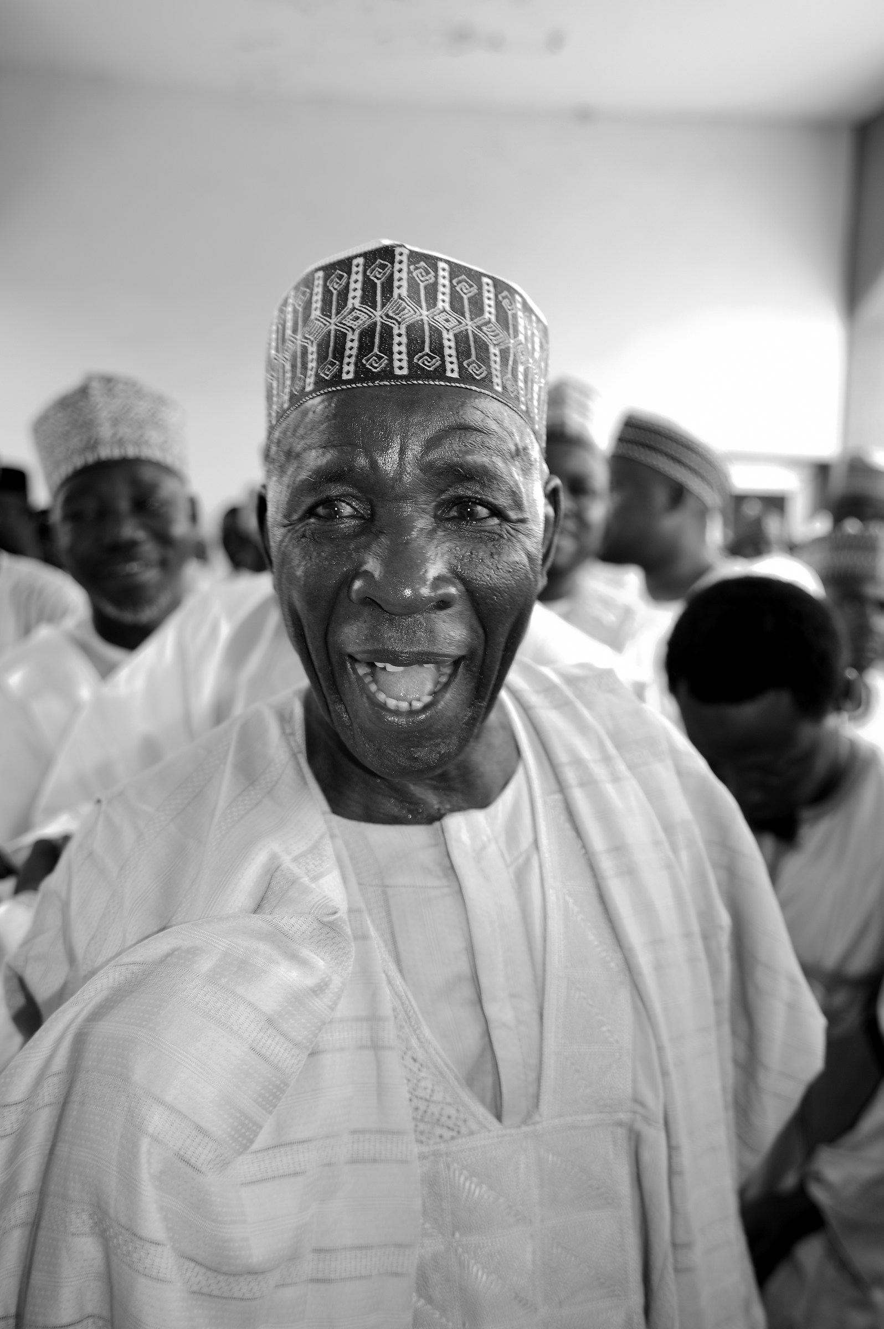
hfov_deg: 31.8
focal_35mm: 42
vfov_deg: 46.4
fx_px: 1550
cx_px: 442
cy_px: 664
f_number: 4
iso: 320
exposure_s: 1/100
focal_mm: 42
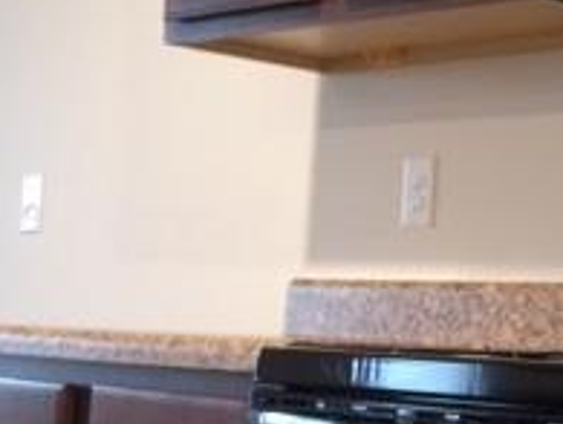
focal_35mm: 95
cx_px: 852
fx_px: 1548
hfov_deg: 18.3
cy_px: 242
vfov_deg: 15.6
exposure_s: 1/30
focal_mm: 4.15
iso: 250
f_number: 2.2
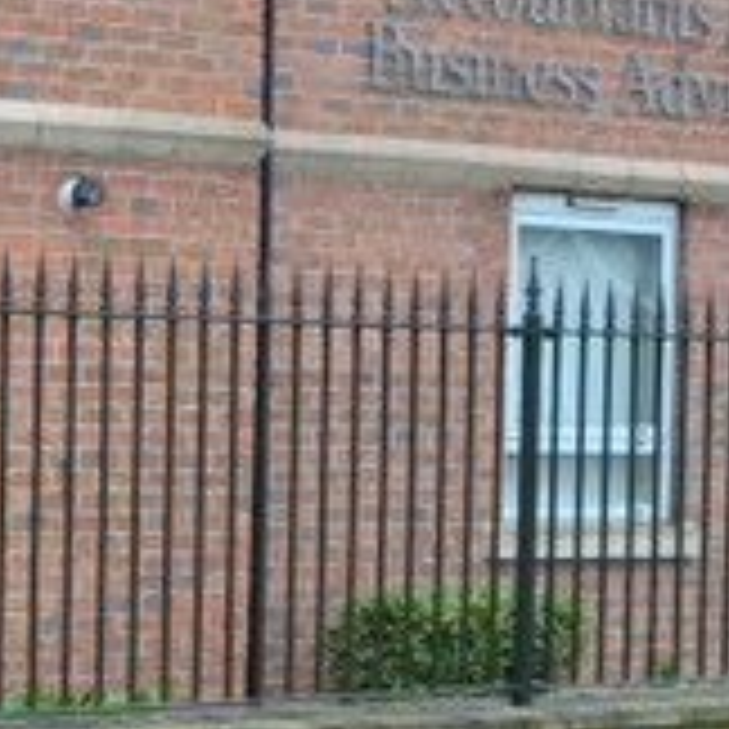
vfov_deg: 12.2
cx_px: -603
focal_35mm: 142
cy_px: 664
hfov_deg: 11.4
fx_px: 3383
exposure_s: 1/100
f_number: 5
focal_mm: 18
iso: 400
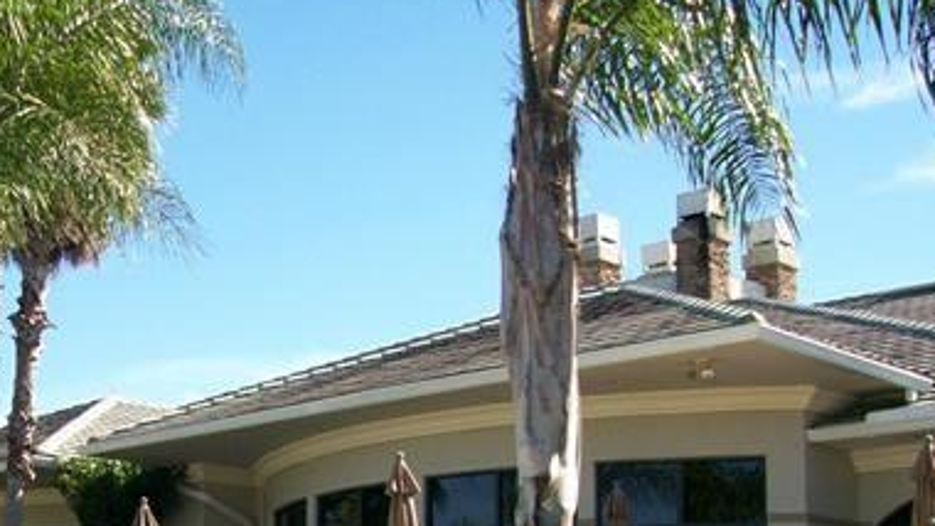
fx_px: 1637
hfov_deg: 31.3
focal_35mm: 66
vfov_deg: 17.7
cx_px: 224
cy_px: 555
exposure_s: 1/620
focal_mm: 6
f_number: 2.7
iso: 80
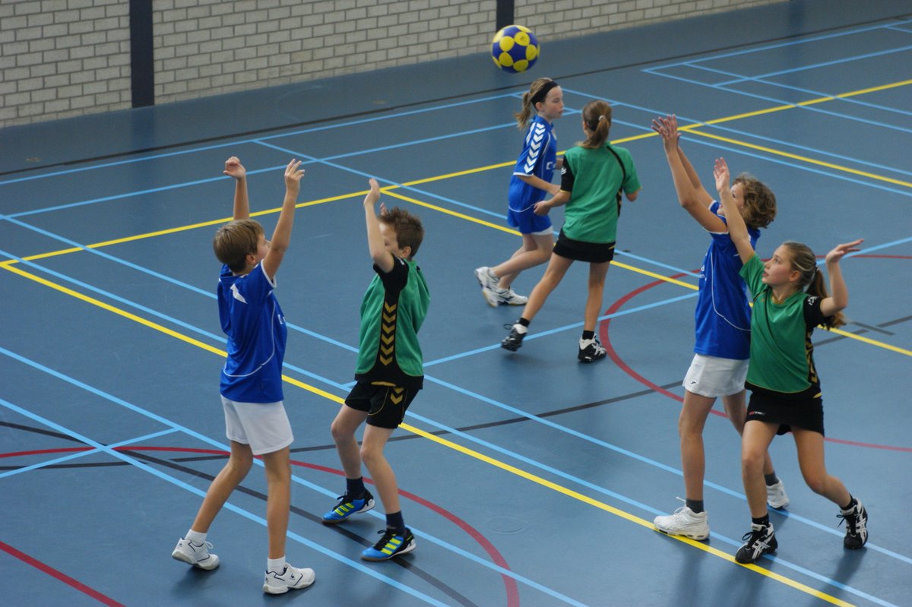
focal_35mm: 105
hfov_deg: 19.5
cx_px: 456
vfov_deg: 13.0
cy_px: 304
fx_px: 2659
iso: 800
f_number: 3.5
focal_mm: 70
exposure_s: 1/200
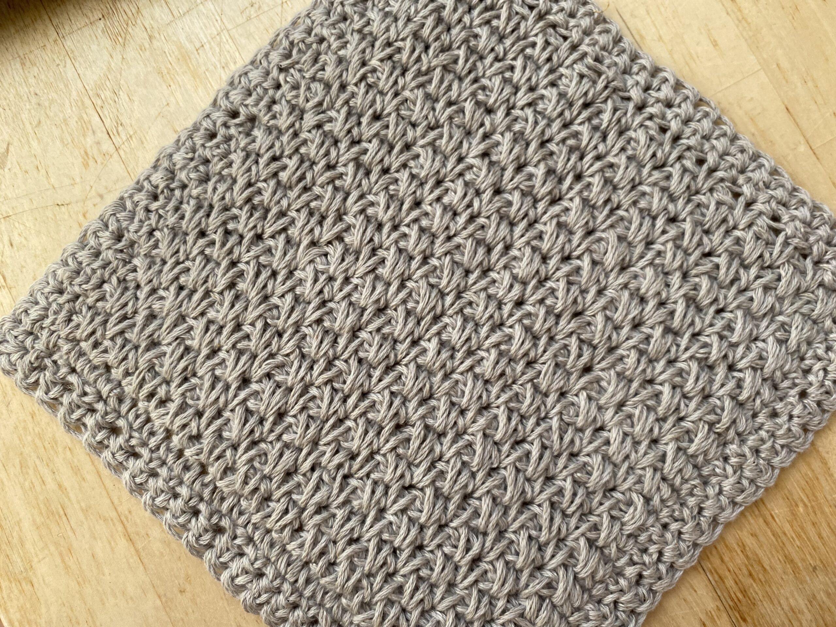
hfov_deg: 67.3
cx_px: 418
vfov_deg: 53.1
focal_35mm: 26
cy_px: 314
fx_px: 628
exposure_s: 1/121
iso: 100
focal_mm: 4.25
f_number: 1.8
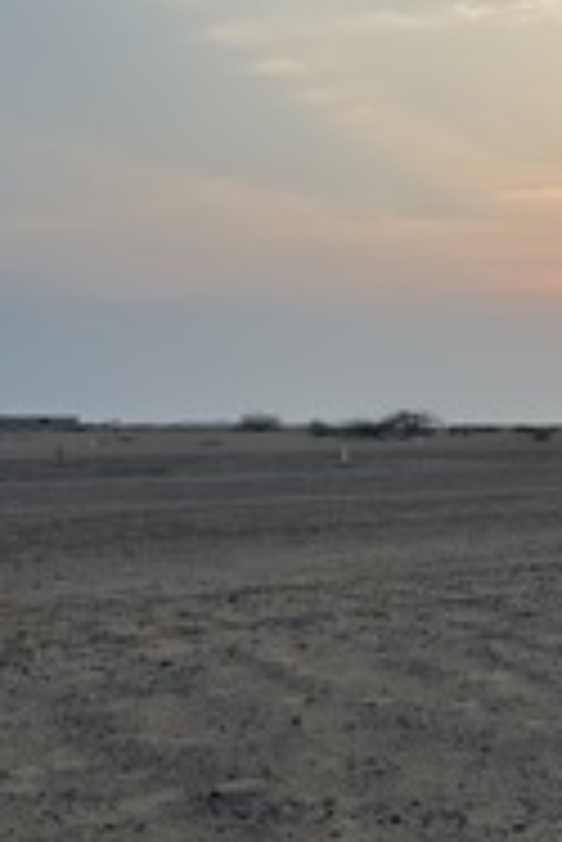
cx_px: 362
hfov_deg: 26.9
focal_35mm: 50
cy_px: 453
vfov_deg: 39.5
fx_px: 1169
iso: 80
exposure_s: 1/1393
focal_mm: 6.86
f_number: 1.78
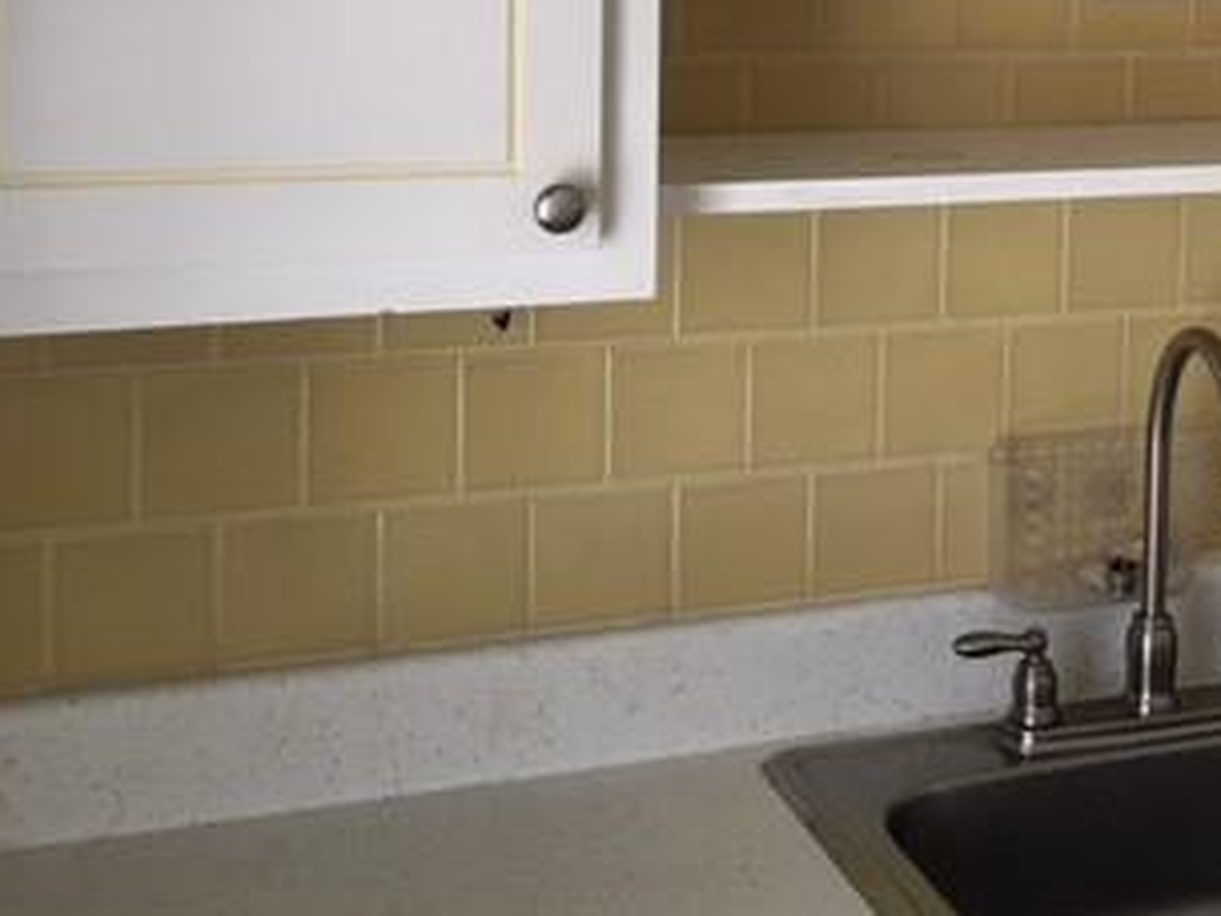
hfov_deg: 30.8
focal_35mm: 61
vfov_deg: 23.5
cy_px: 121
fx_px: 2152
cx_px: 988
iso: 40
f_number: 2.2
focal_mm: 4.15
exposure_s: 1/30
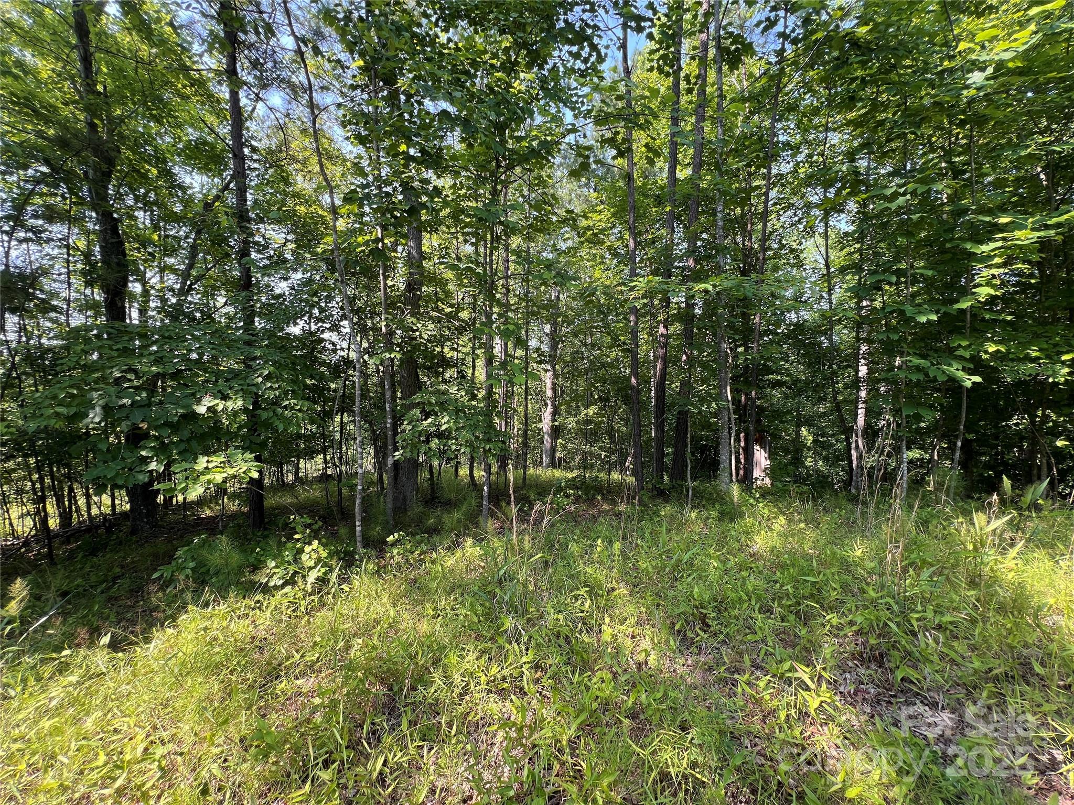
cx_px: 537
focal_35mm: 13
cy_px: 402
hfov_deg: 106.2
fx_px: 403
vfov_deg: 89.9
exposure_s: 1/136
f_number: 1.8
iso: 32
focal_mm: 1.57
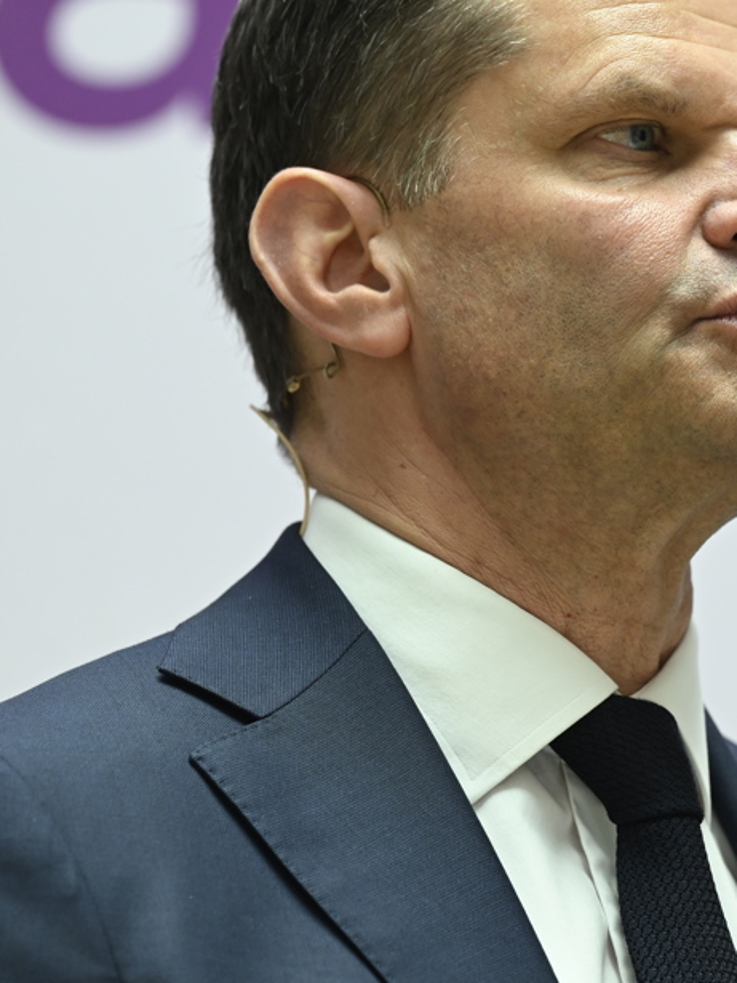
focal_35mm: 425
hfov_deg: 3.5
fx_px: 12069
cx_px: 740
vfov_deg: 4.7
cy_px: 433
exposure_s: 1/100
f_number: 4
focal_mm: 200
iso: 640
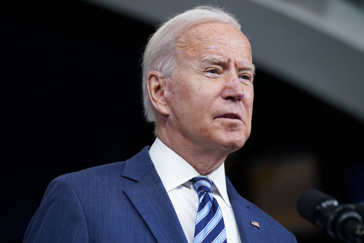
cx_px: 182
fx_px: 2083
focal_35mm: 206
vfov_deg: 6.7
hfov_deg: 10.0
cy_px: 122
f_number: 4
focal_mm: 206
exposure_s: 1/250
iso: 2000
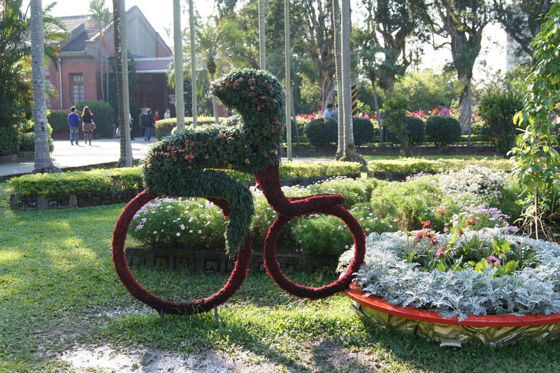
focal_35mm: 43
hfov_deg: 45.4
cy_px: 190
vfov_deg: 31.2
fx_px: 669
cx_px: 276
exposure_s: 1/80
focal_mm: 28
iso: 100
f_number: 5.6
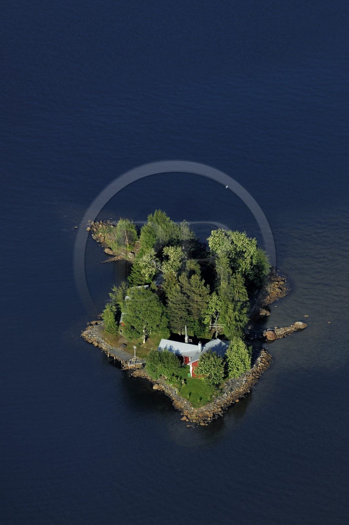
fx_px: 4375
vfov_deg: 6.9
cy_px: 262
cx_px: 174
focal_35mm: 300
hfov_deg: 4.6
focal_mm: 200
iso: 100
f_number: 2.8
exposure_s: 1/1500
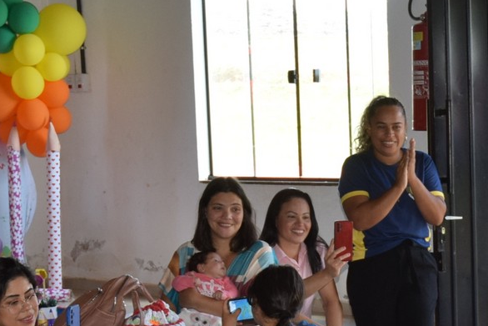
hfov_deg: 14.2
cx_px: 476
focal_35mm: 143
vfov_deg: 9.4
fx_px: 1932
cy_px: 484
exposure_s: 1/125
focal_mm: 31
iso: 560
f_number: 5.6
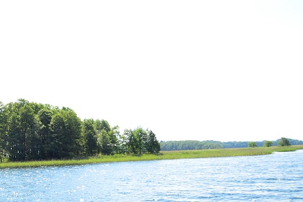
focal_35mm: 48
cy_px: 125
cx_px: -14
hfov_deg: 36.2
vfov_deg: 28.0
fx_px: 404
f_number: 4.5
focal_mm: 14
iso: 100
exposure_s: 1/320
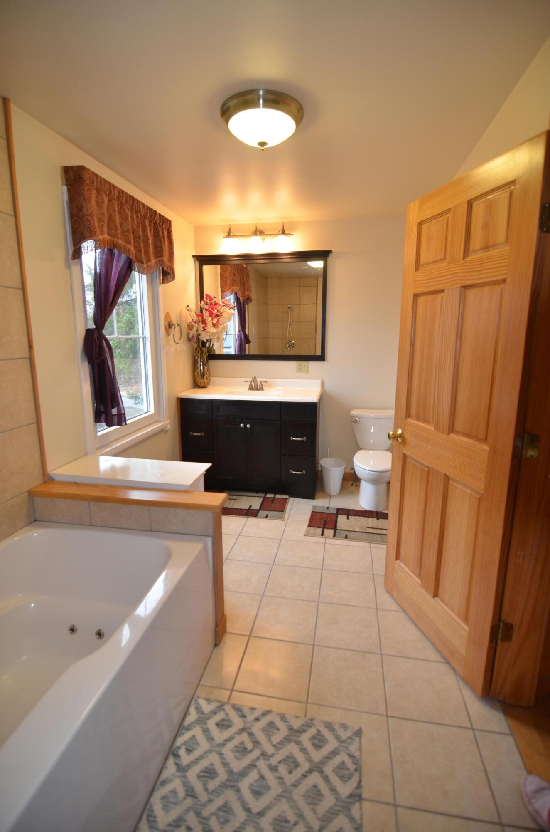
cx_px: 275
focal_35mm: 16
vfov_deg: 95.1
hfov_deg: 71.8
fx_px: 380
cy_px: 416
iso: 400
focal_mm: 11
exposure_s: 1/100
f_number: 2.8
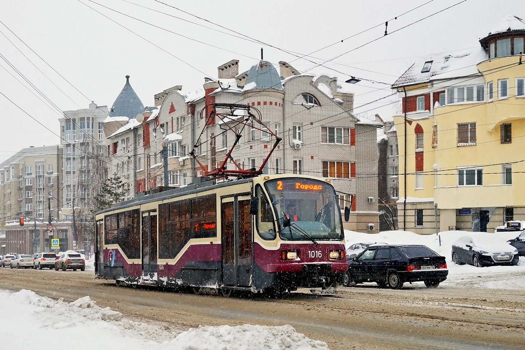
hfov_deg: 49.6
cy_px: 175
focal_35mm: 39
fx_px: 569
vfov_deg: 34.2
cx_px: 262
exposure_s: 1/500
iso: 400
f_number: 5
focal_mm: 26
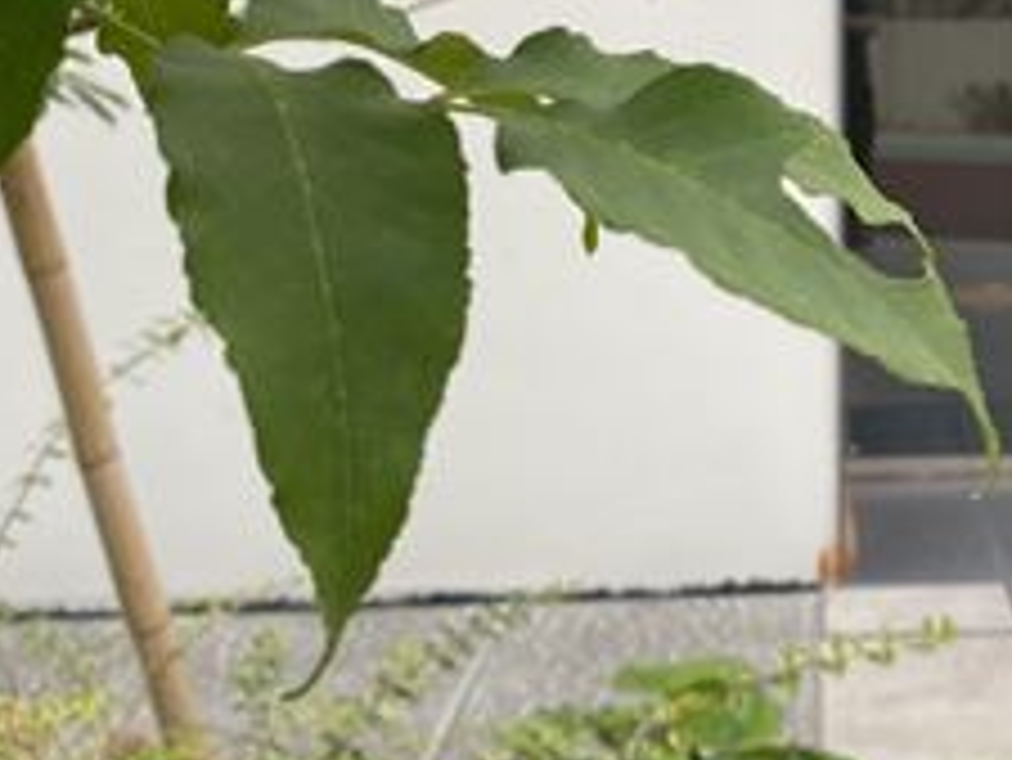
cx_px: 958
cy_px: 31
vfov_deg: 19.4
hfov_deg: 25.3
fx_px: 2165
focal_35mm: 74
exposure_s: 1/122
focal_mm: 4.25
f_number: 1.8
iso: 64
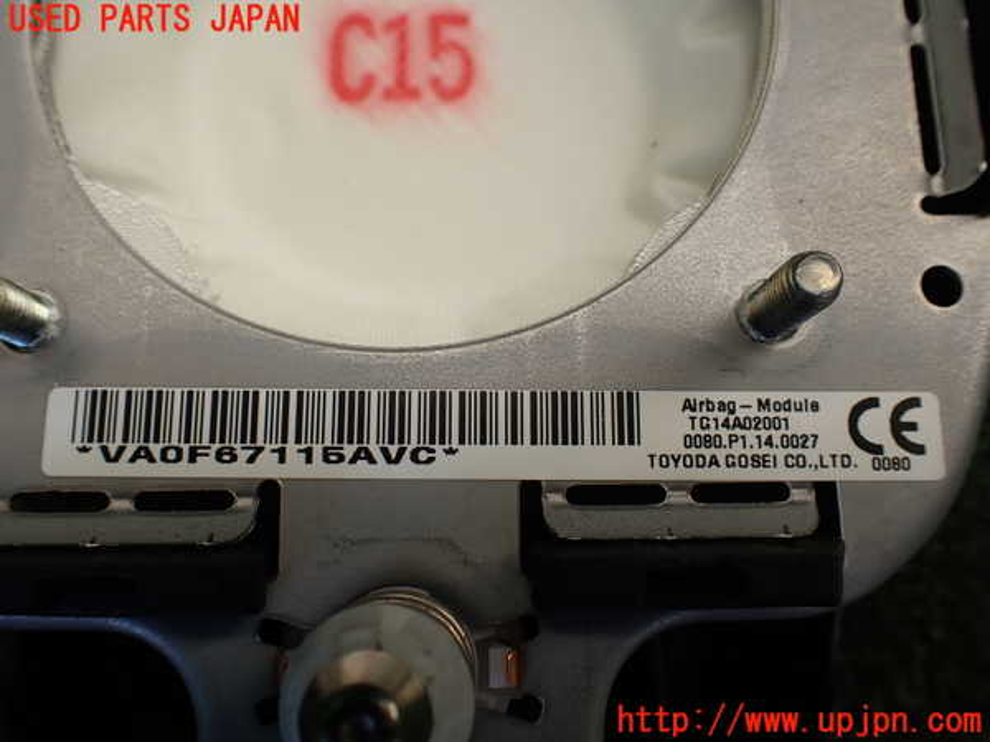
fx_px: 858
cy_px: 371
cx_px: 495
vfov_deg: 46.8
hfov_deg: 60.0
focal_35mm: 30
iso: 100
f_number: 3.2
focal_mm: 5.4
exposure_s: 1/160
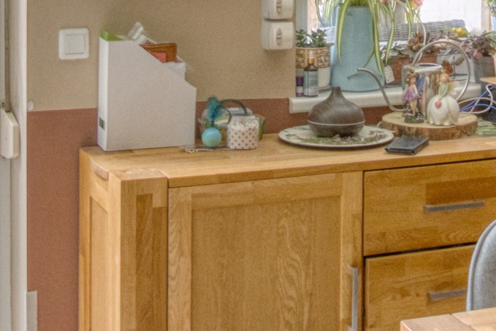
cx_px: 331
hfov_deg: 24.1
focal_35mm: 84
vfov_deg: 15.5
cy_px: -95
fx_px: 1157
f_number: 8
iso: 640
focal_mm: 10
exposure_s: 1/30
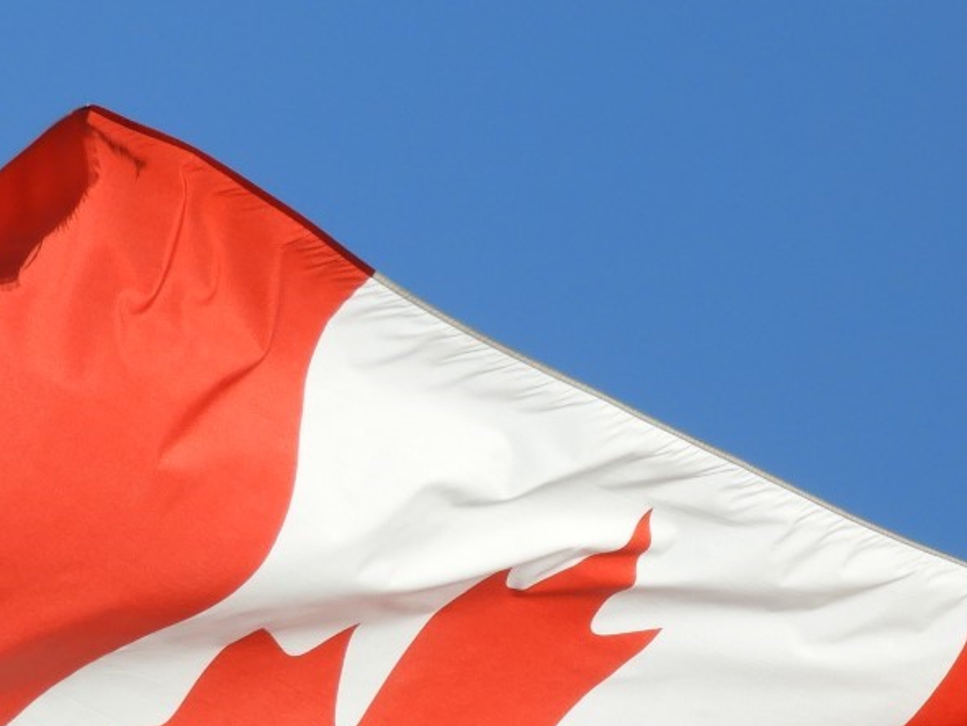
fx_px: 7827
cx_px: 1019
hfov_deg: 7.0
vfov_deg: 5.3
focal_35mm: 280
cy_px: 847
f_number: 5
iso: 100
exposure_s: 1/800
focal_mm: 20.6
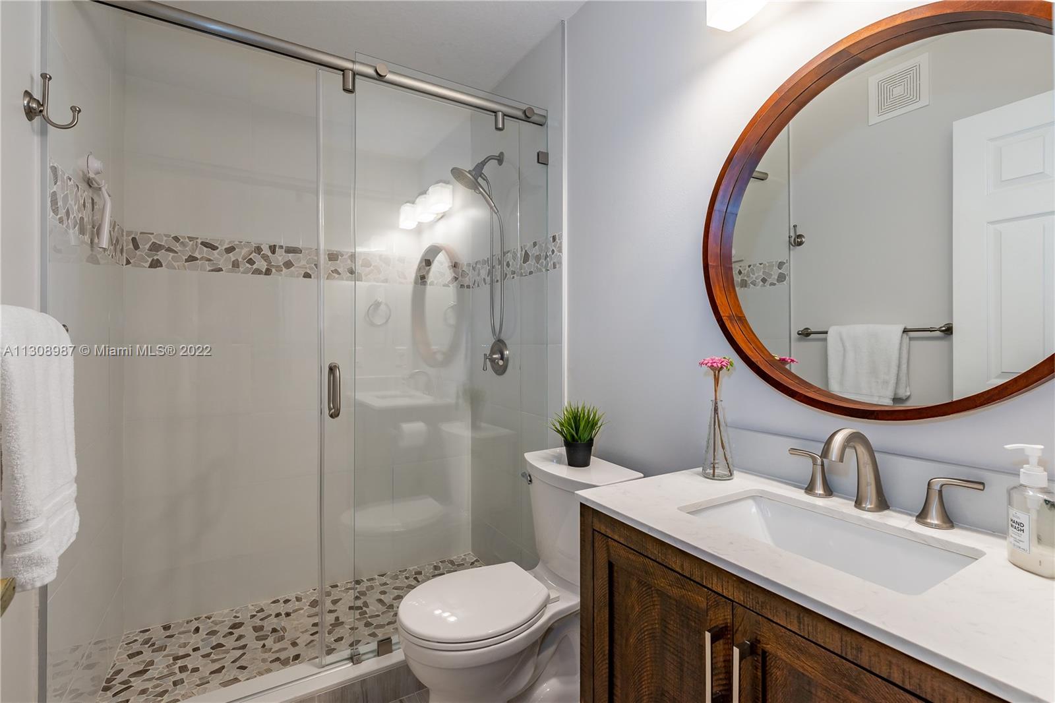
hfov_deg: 96.7
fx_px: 469
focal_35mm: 16
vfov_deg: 73.7
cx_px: 528
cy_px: 352
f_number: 8
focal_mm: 16
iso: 200
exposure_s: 1/15
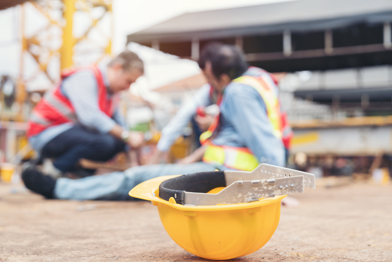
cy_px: 131
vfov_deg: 27.5
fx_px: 534
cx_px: 196
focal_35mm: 49
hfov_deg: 40.3
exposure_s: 1/800
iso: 320
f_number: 3.2
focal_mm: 49
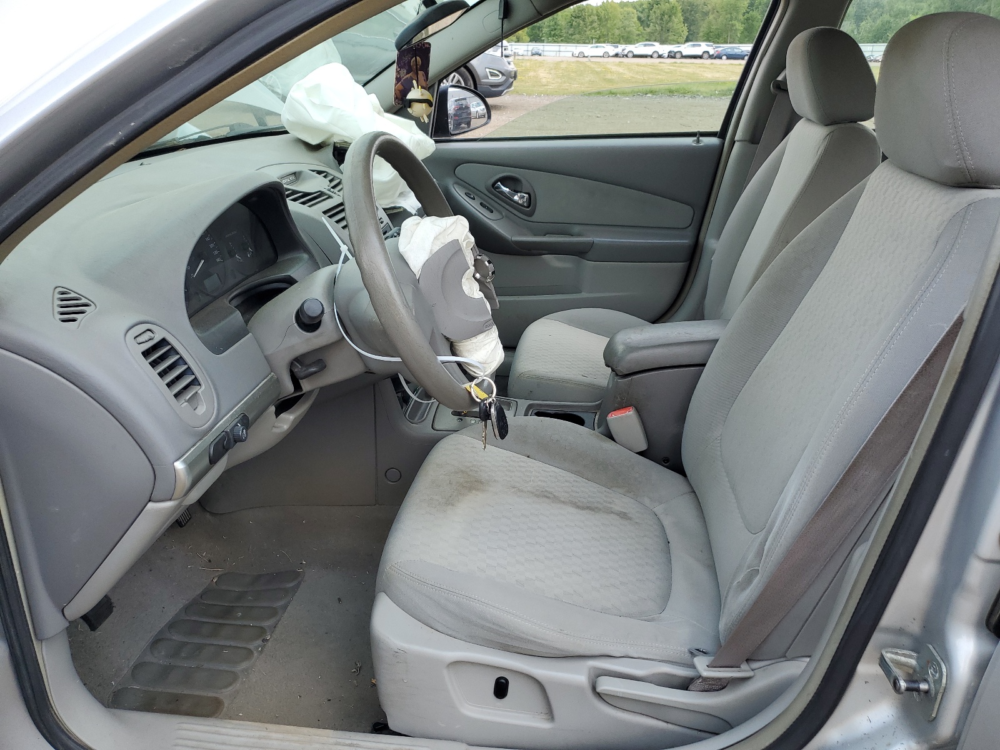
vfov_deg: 53.1
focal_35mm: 26
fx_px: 751
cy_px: 375
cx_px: 500
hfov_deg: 67.3
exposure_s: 1/909
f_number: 1.5
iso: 50
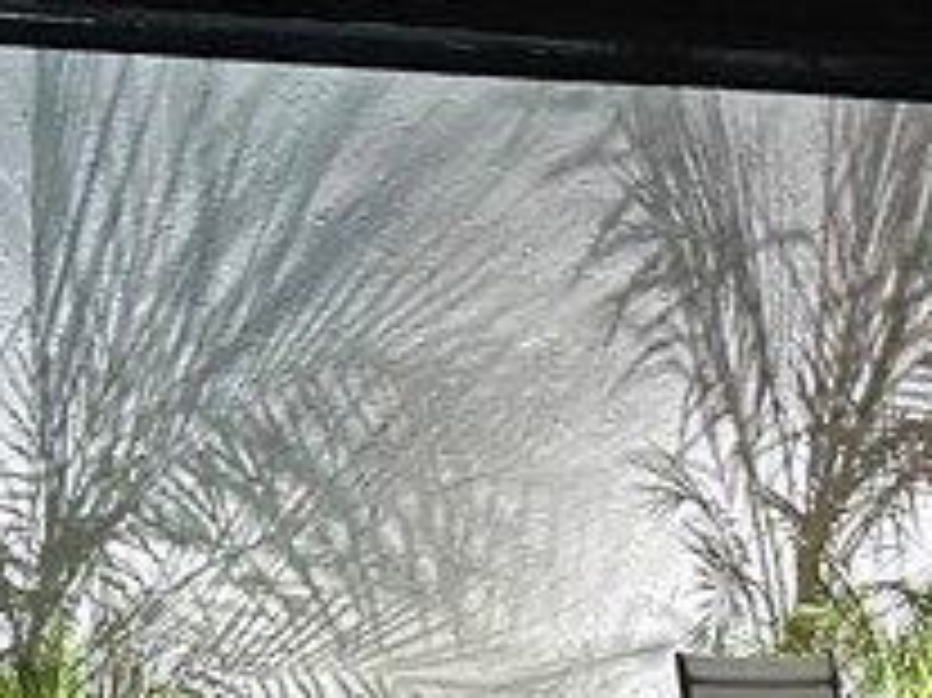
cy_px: 860
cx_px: 194
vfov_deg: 12.1
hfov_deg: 16.4
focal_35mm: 119
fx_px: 3202
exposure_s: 1/60
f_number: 1.78
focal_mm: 6.86
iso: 800
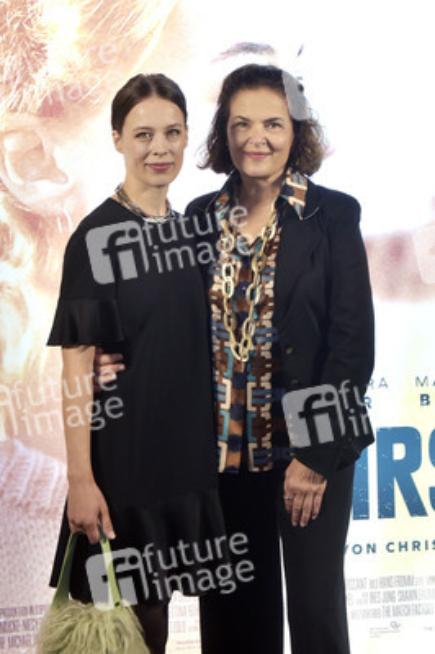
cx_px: 218
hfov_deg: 30.5
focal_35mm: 44
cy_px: 327
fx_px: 799
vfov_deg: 44.5
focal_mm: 44
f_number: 5.6
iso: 1600
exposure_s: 1/125
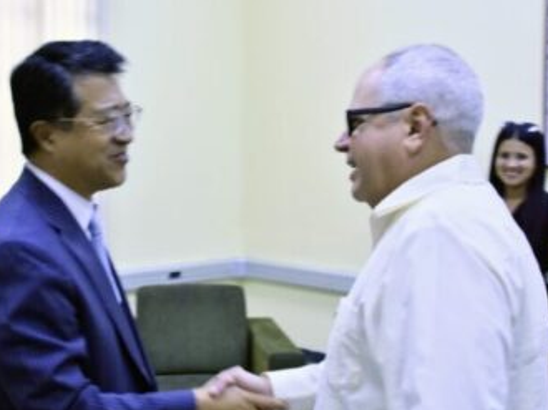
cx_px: 242
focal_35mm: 50
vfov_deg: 29.1
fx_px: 791
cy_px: 219
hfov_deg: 38.2
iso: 640
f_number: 5
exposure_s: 1/50
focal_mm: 28
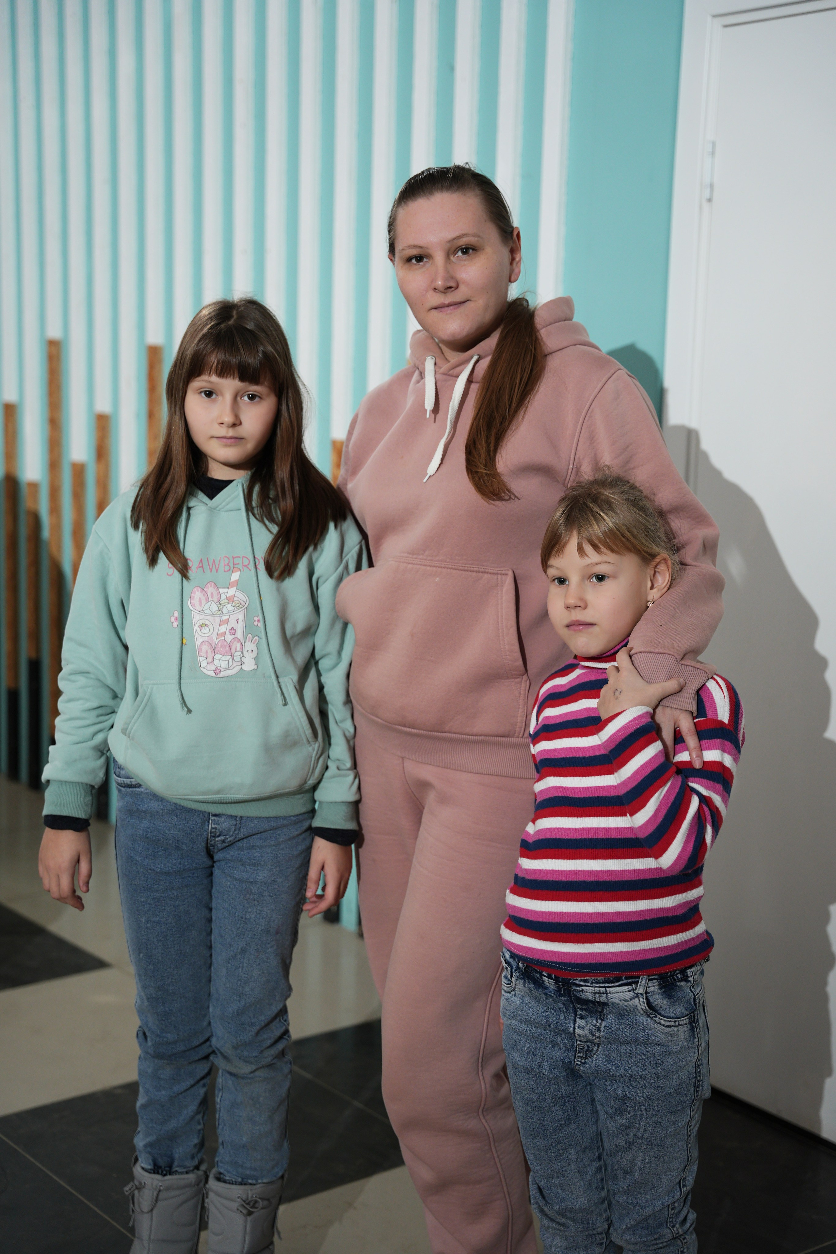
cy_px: 627
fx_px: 1919
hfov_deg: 24.6
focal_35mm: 55
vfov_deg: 36.2
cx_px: 418
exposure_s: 1/160
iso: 800
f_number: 3.2
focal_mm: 55.1
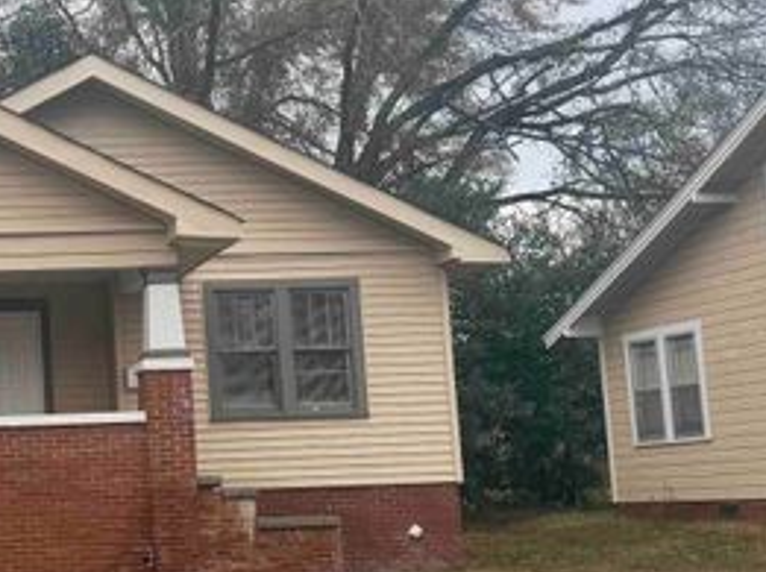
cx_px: 50
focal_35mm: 46
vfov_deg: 31.4
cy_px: 255
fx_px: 1017
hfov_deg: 38.0
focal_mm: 6.76
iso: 80
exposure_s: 1/1553
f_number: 1.78
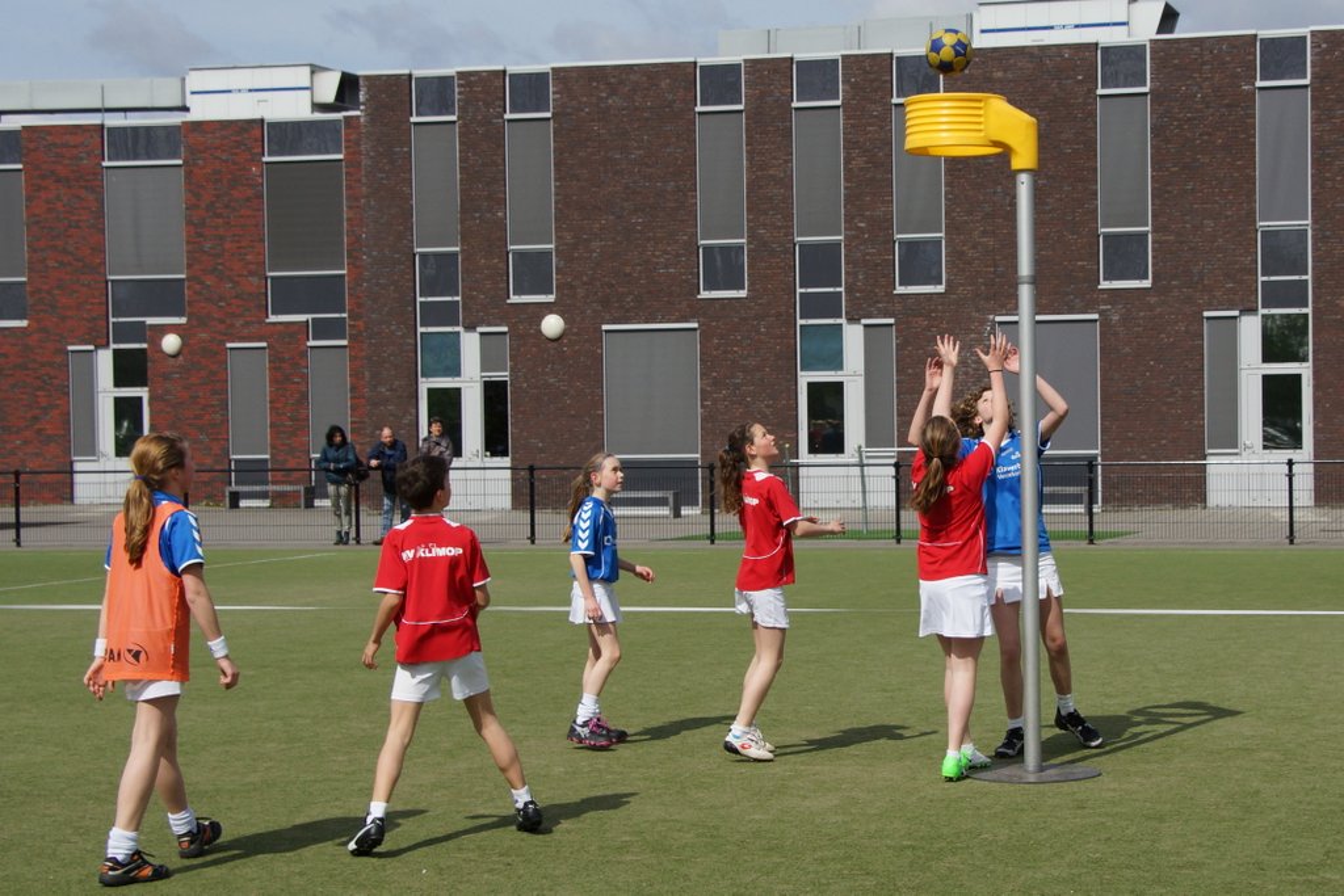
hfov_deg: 37.8
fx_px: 1960
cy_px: 448
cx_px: 672
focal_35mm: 52
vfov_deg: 25.8
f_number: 8
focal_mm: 35
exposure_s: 1/1000
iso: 200
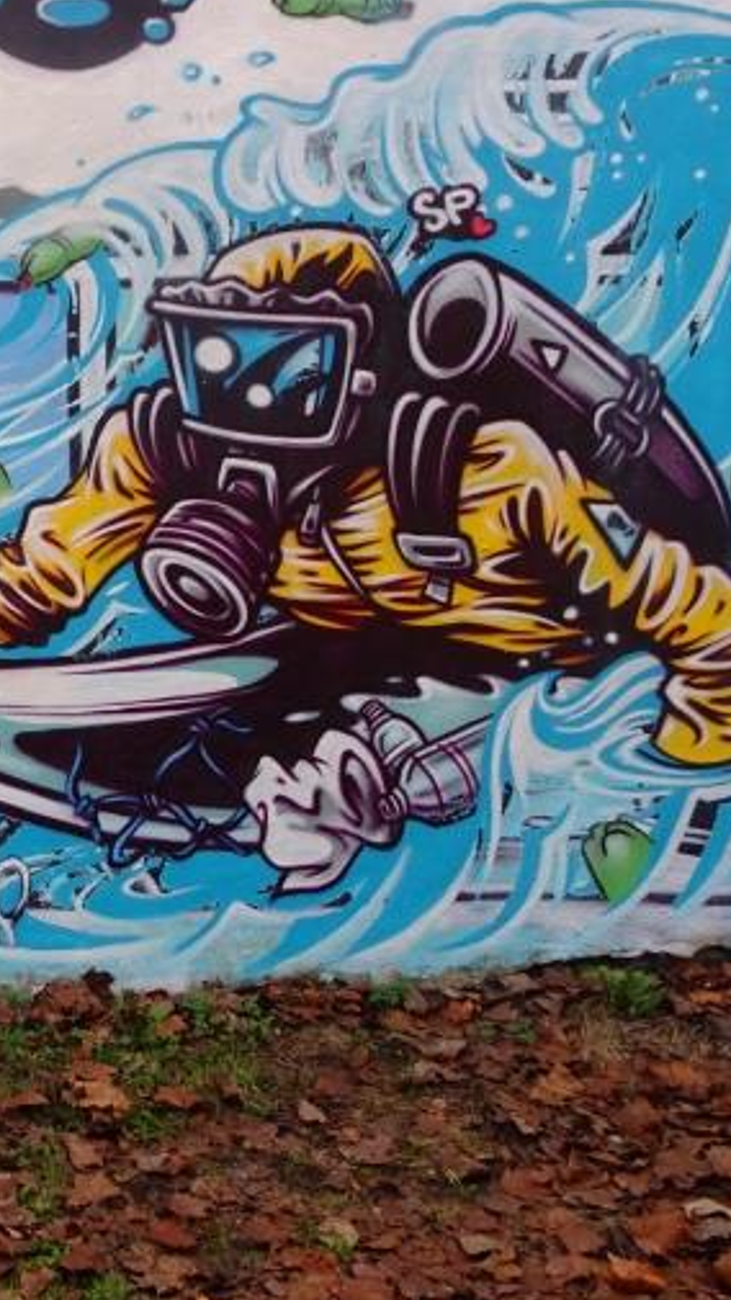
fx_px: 1827
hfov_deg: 19.8
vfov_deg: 38.7
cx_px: -340
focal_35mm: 53
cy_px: 425
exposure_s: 1/60
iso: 80
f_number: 3.5
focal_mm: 4.1
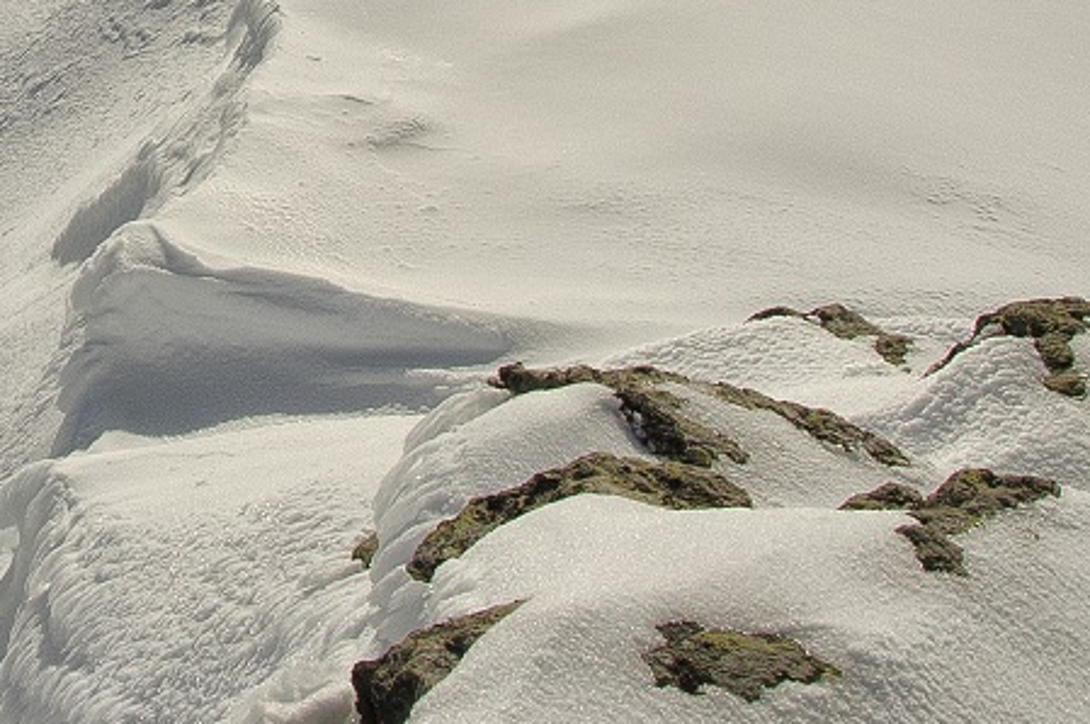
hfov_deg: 23.6
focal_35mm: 80
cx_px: -152
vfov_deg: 16.0
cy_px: -245
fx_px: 2419
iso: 200
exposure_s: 1/2000
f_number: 10
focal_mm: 18
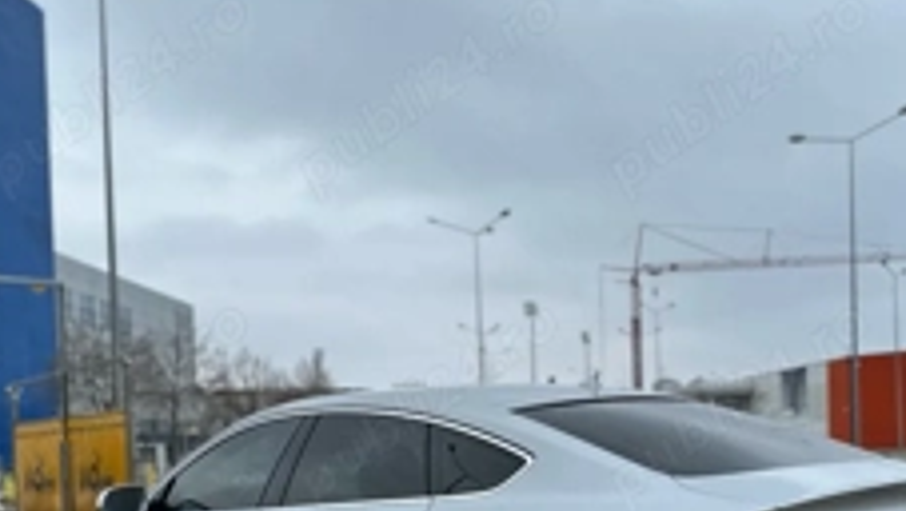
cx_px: 507
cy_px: 451
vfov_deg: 25.3
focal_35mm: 46
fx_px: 1106
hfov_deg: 44.5
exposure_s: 1/1374
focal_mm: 6.86
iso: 80
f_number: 1.78
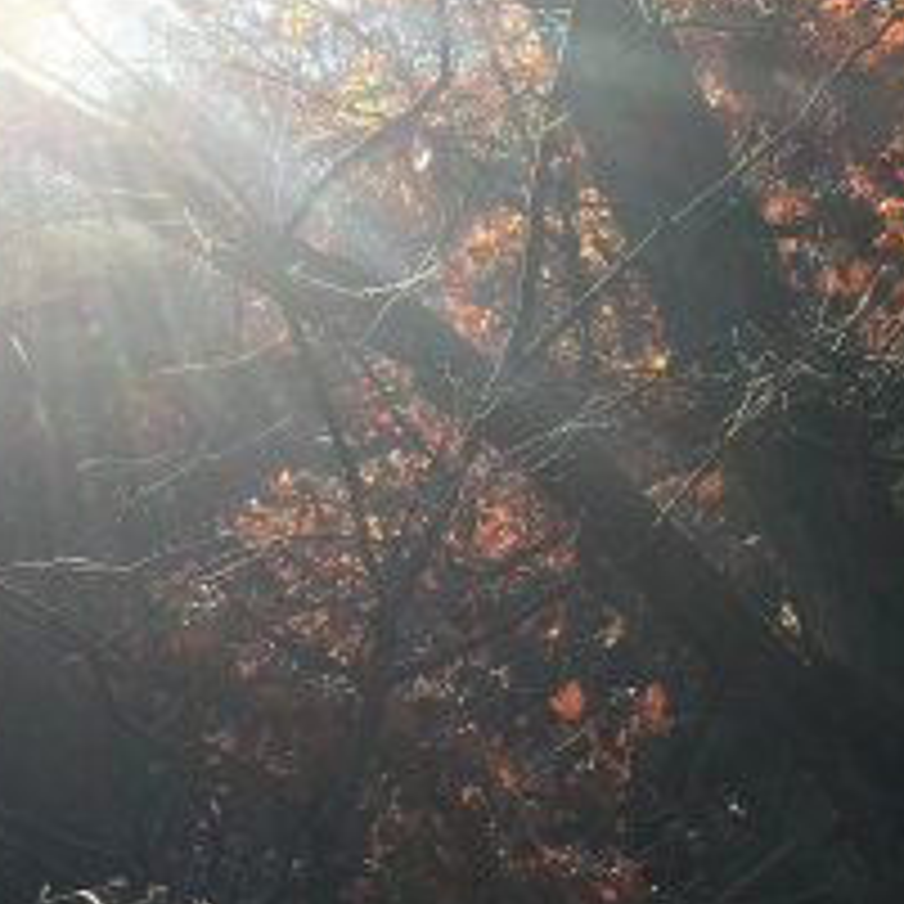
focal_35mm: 78
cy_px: 891
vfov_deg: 21.5
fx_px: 2305
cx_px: 317
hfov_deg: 22.1
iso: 25
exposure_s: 1/314
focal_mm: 4.15
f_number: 2.2
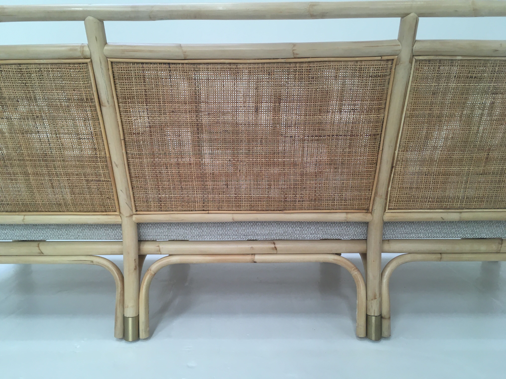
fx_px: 424
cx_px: 253
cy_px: 190
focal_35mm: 29
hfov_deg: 61.7
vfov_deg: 48.2
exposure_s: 1/33
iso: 25
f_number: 2.2
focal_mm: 4.15
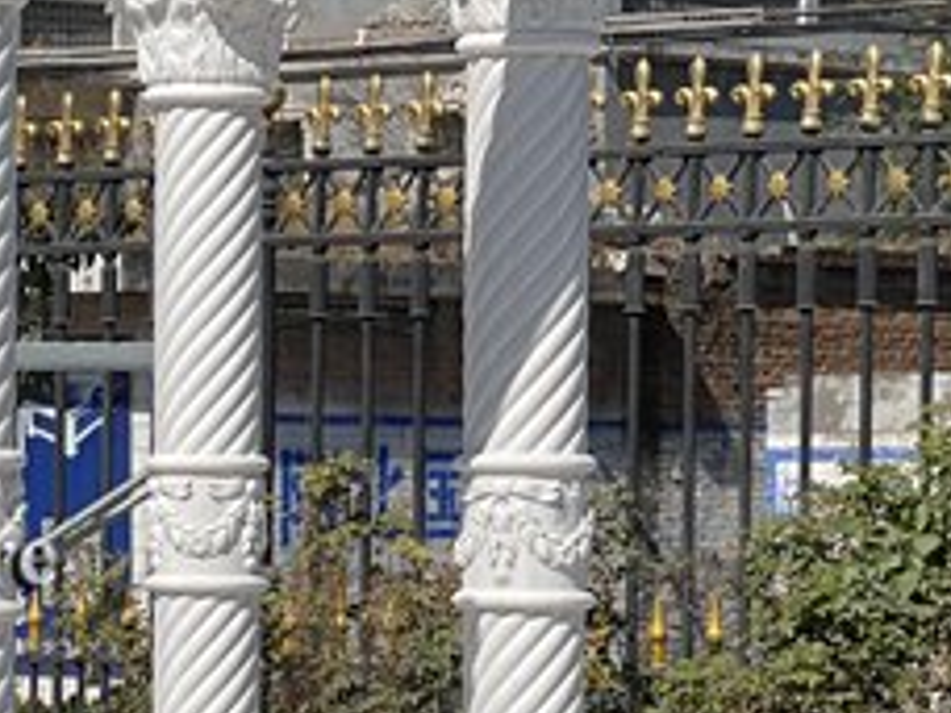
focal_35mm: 225
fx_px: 6181
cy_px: 555
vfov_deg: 6.6
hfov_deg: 8.6
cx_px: -346
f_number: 2.2
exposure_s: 1/2801
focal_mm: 7.5
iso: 20
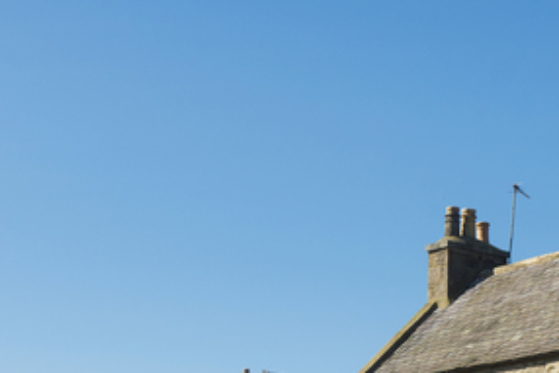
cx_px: 502
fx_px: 1740
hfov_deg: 18.0
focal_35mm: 112
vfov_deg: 11.6
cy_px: 613
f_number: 8
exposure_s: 1/320
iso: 100
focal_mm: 25
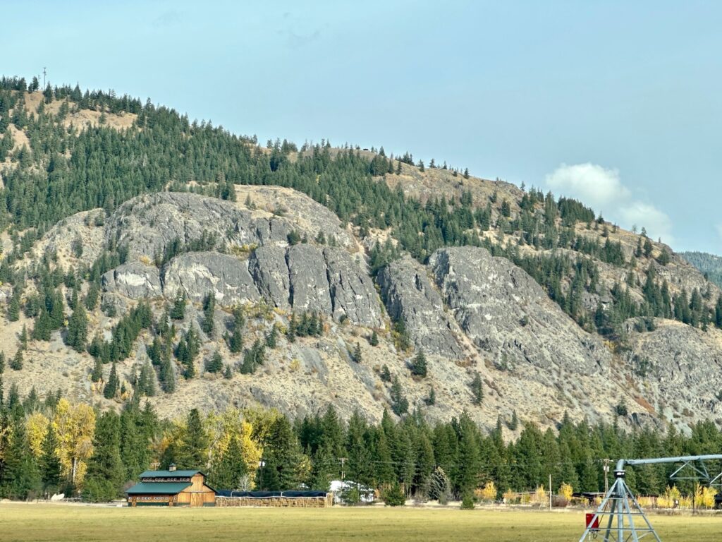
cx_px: 361
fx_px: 1606
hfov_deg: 25.3
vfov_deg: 19.1
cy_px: 271
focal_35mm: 77
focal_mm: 9
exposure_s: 1/285
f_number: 2.8
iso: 32
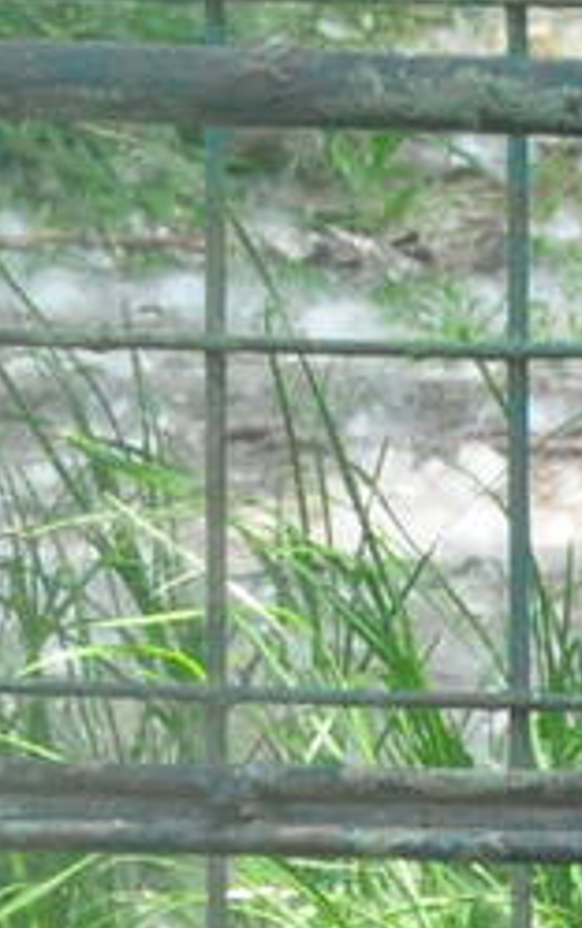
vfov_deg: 1.2
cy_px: 1016
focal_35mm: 1816
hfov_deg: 0.7
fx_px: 46014
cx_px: 1518
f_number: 14
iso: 3200
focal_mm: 185
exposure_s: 1/200
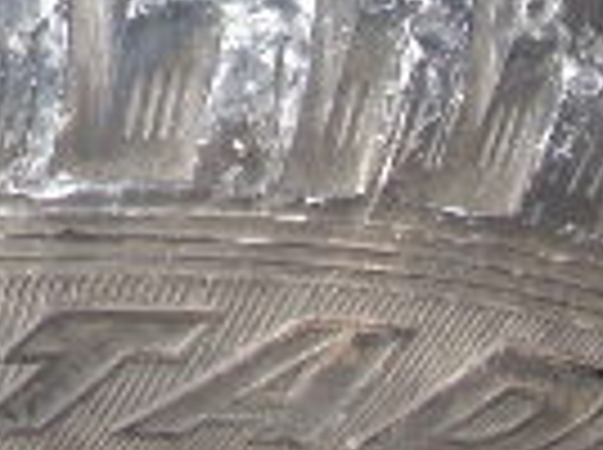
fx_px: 3078
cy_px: -450
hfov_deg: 10.8
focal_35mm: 177
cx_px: -248
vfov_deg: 8.0
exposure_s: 1/30
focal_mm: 6.2
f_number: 2.8
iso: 64
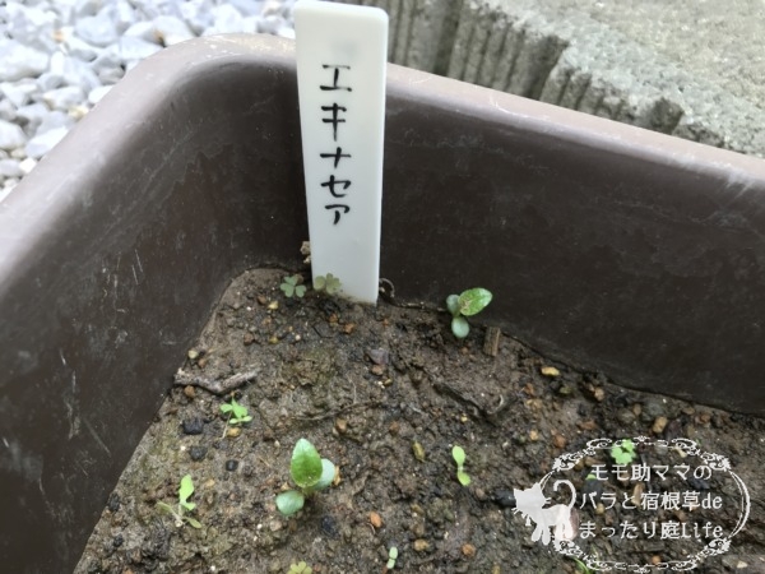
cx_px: 382
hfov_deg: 63.4
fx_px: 619
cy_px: 287
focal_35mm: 28
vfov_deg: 49.7
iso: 25
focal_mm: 3.99
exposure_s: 1/60
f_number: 1.8
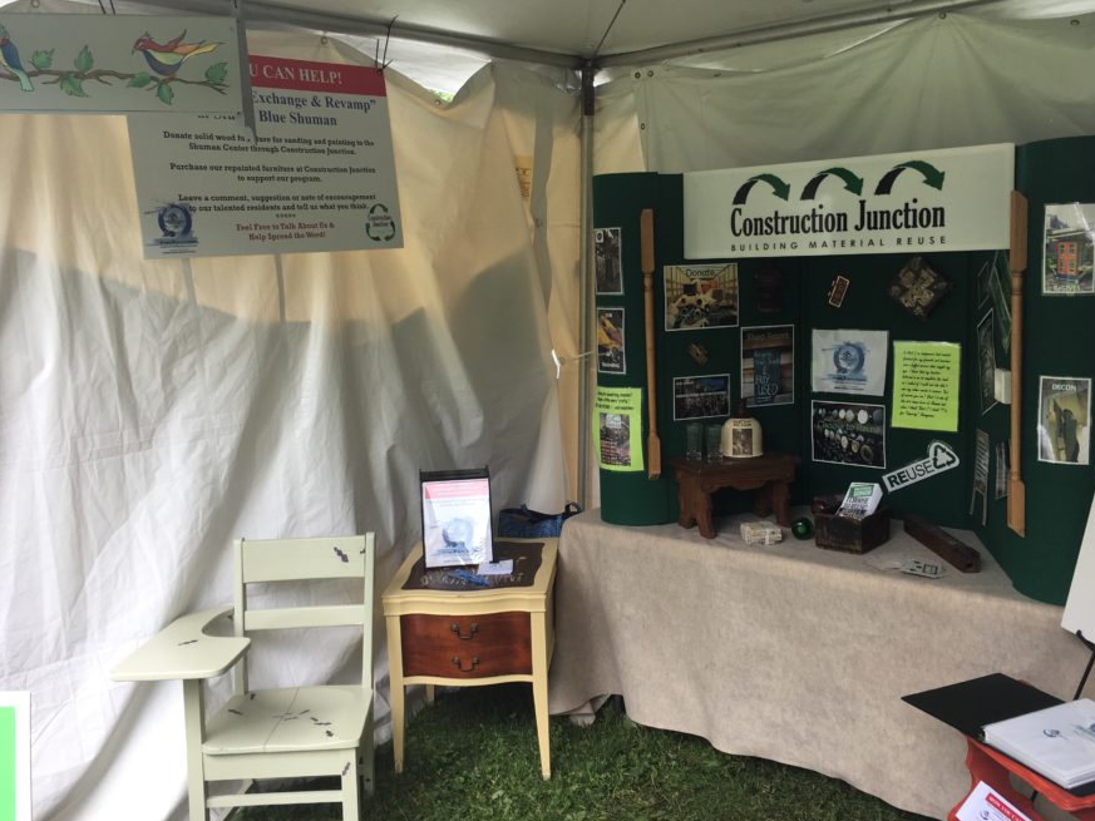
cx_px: 591
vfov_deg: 41.8
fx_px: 1076
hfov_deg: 53.9
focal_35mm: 34
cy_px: 379
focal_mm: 4.15
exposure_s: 1/127
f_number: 2.2
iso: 25
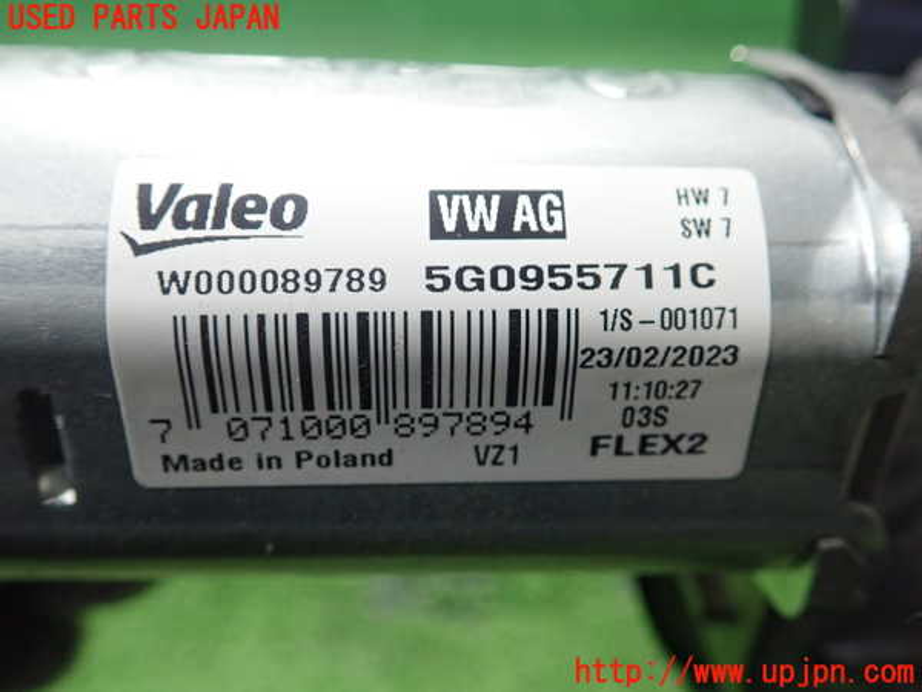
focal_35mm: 30
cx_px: 461
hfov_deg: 60.0
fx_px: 799
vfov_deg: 46.8
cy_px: 346
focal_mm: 5.5
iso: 500
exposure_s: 1/125
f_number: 2.3
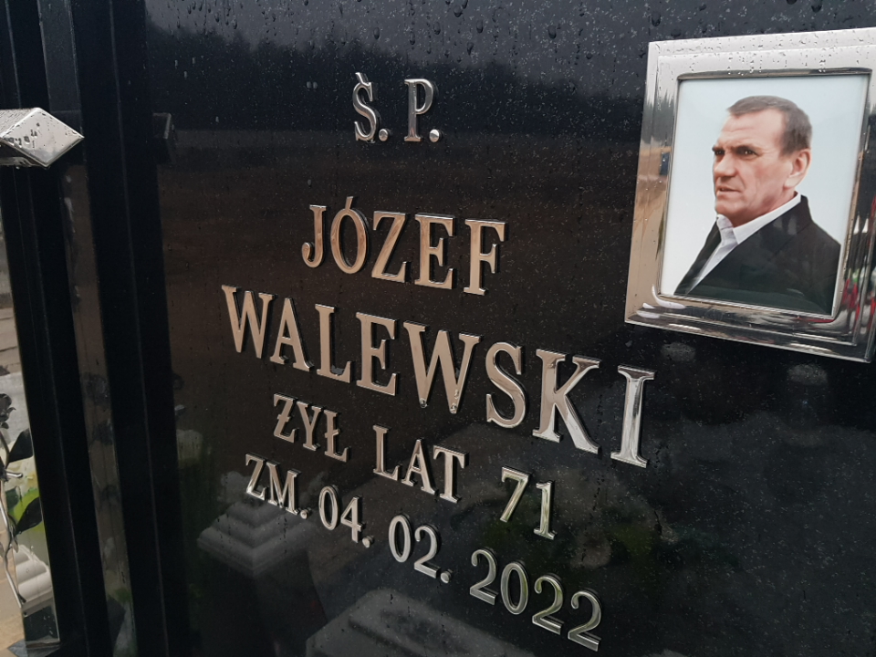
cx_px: 438
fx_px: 658
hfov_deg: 67.3
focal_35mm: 26
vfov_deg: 53.1
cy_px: 328
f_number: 1.7
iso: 100
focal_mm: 4.2
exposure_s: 1/50
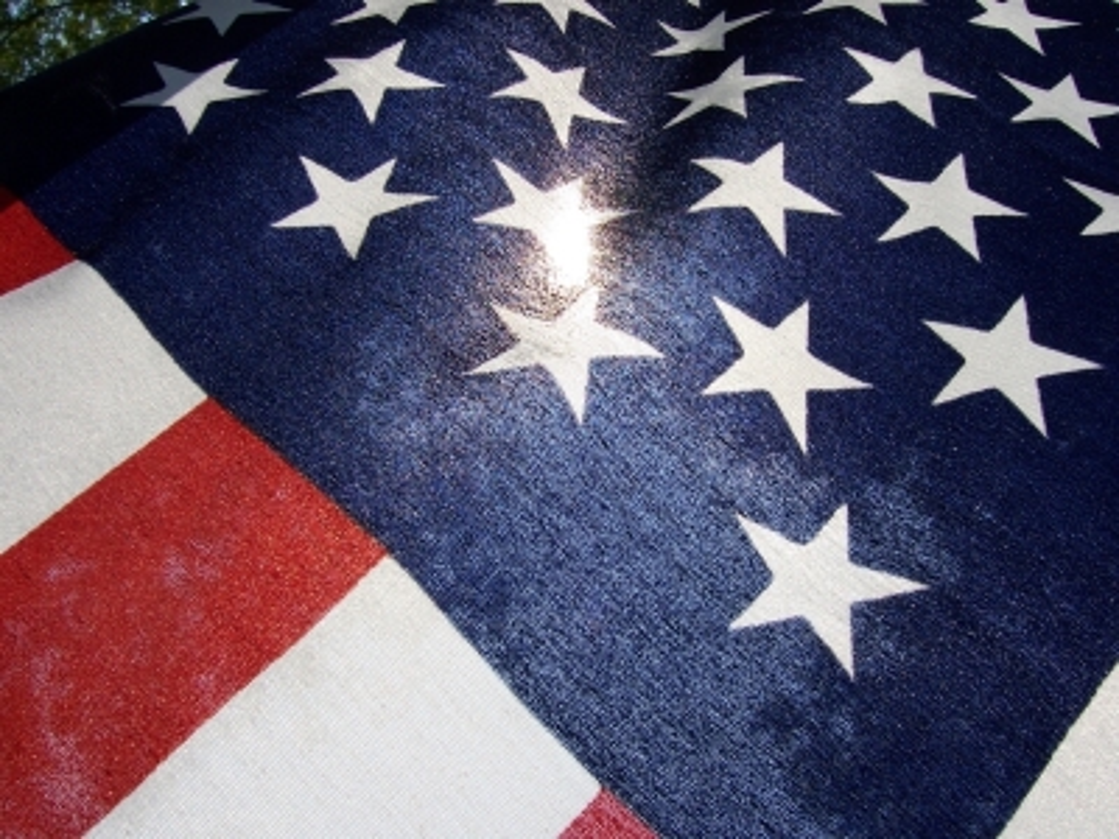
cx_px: 560
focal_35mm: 34
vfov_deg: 41.8
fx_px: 1099
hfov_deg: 54.0
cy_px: 420
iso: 80
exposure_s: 1/750
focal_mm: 5.6
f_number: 5.6
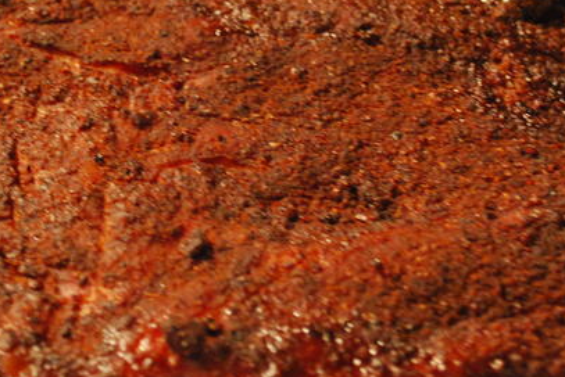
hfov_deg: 17.6
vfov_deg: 11.8
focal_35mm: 116
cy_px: 147
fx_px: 1823
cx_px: 196
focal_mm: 35
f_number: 5.3
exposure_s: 1/8
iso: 1600
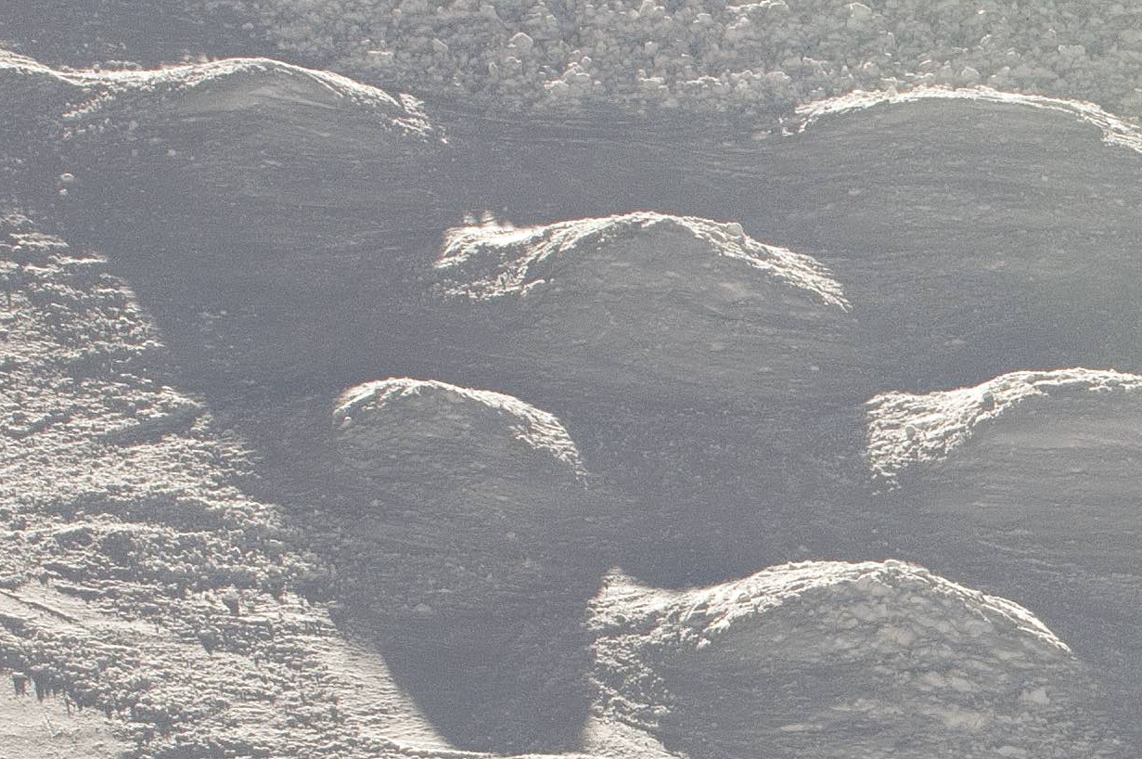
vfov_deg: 3.3
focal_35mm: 418
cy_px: 765
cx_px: 1360
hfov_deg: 4.9
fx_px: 13246
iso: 200
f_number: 11
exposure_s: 1/500
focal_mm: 80
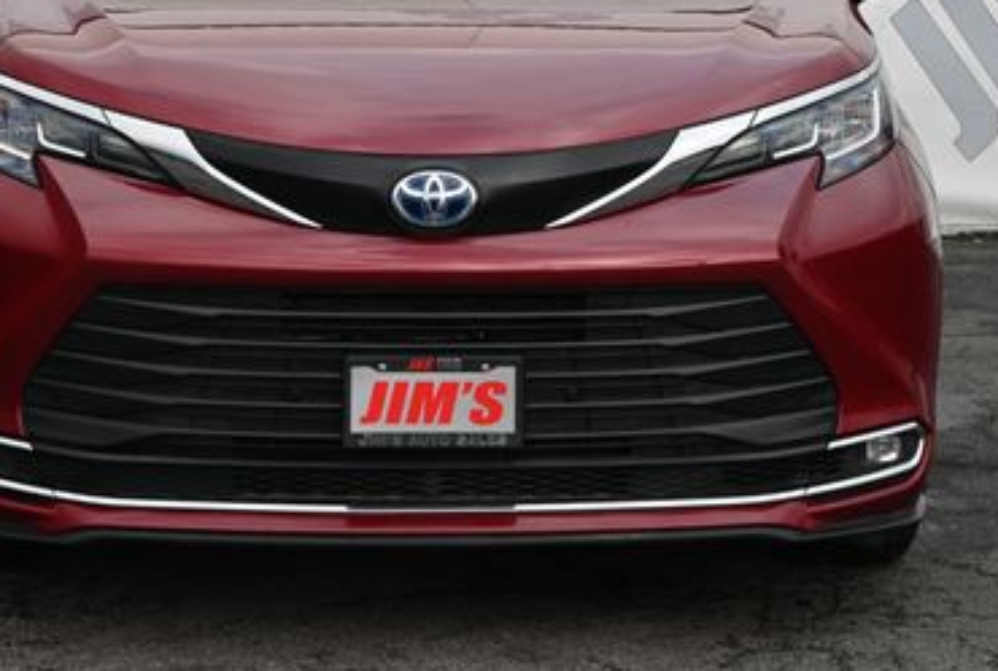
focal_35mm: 109
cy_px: 100
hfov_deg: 18.7
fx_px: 3030
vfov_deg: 12.6
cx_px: 426
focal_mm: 42
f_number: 5.6
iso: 160
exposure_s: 1/250
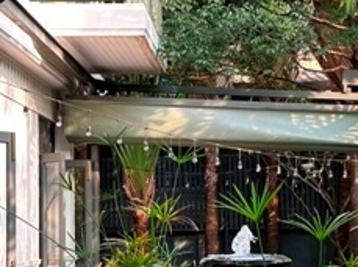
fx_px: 867
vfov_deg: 17.5
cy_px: 176
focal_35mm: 84
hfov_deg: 23.2
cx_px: 238
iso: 100
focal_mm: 6.86
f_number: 1.78
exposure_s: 1/163
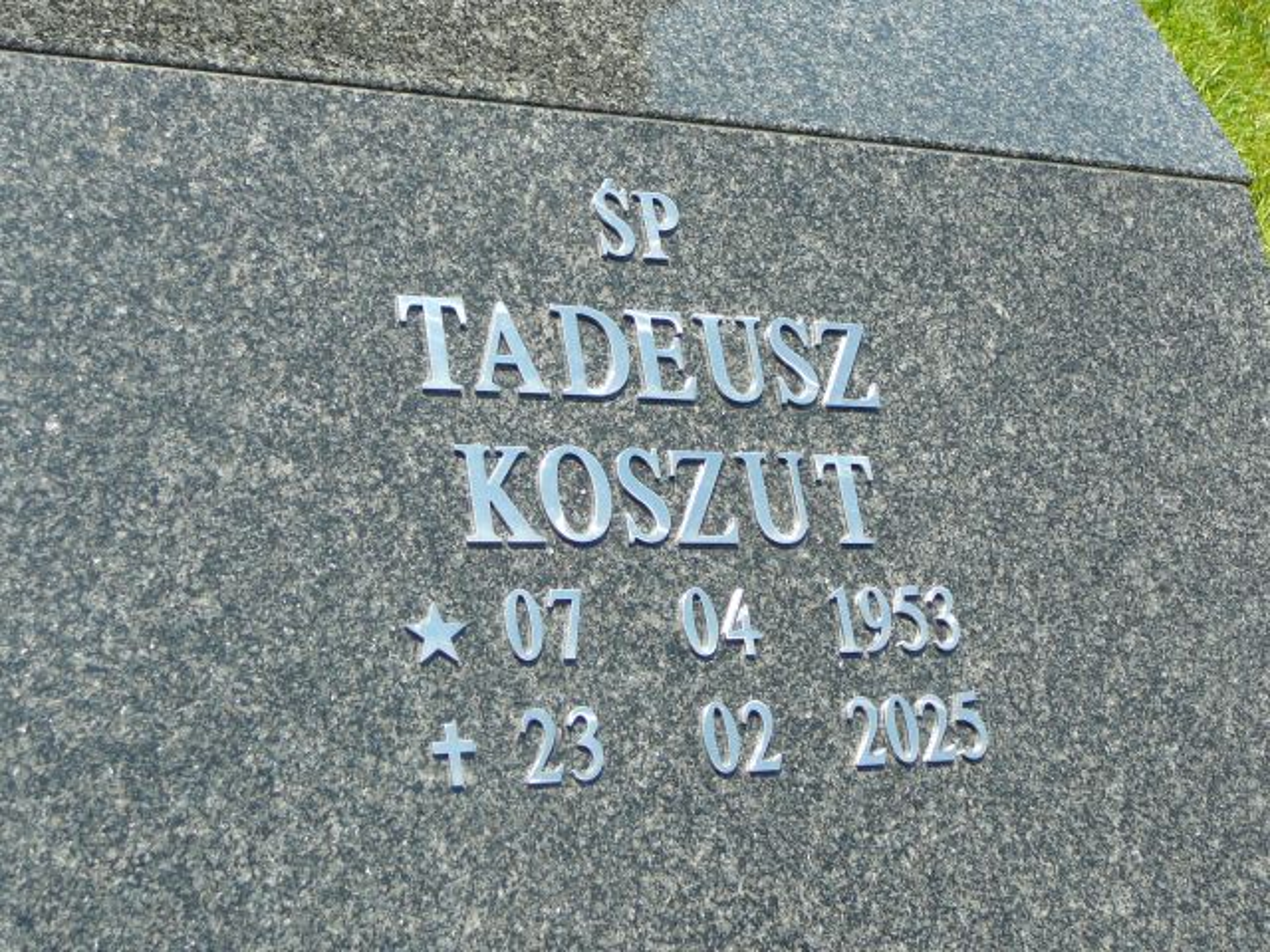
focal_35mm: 55
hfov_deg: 34.9
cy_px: 476
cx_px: 635
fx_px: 2018
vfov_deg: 26.6
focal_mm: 8.2
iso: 80
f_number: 3.5
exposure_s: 1/400
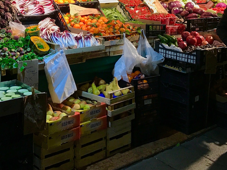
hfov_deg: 32.7
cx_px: 127
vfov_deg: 23.9
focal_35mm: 59
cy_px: 6
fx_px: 387
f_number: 1.8
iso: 20
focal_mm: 3.99
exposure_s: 1/33
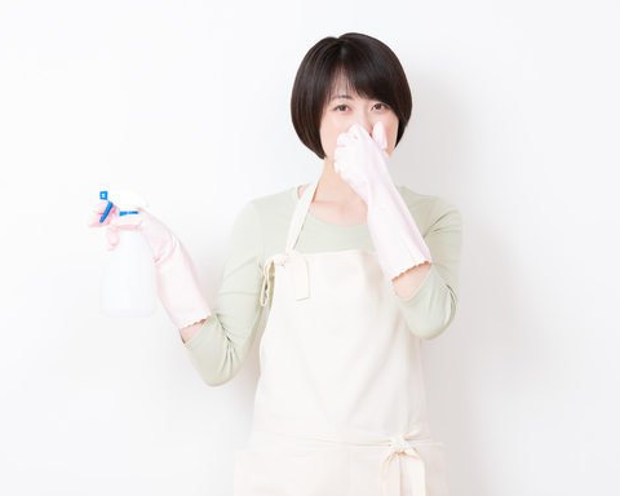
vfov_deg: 12.3
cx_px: 337
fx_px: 2294
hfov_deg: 15.4
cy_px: 231
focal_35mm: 125
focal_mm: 100
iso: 400
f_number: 7.1
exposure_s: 1/125
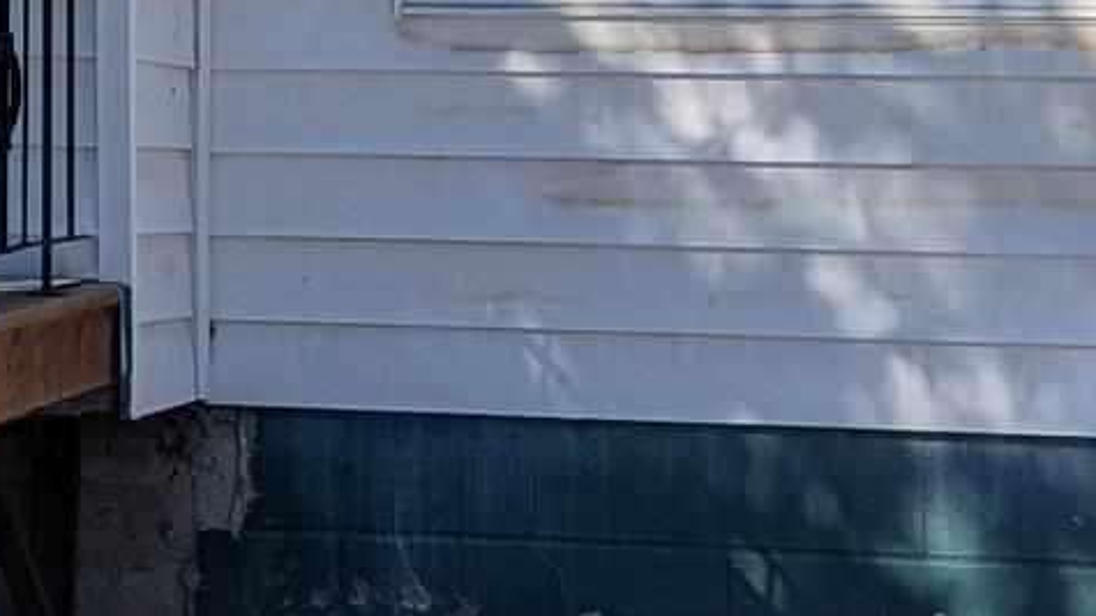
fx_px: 4097
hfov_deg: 14.9
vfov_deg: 8.5
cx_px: -104
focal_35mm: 141
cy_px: -23
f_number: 1.85
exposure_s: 1/3236
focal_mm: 6.81
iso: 44
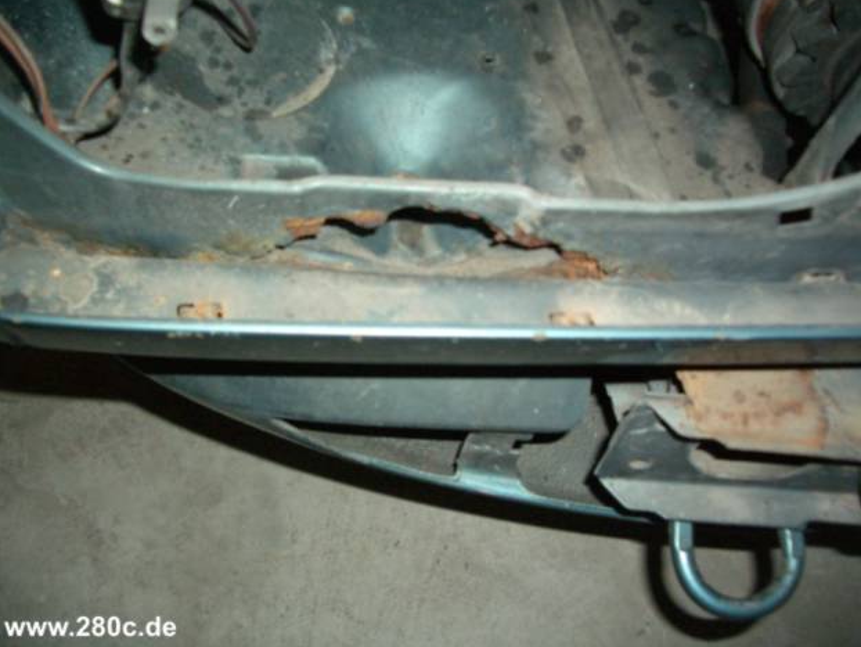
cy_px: 317
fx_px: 896
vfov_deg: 39.7
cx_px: 442
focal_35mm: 36
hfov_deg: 51.3
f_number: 2.6
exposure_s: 1/60
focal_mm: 5.8
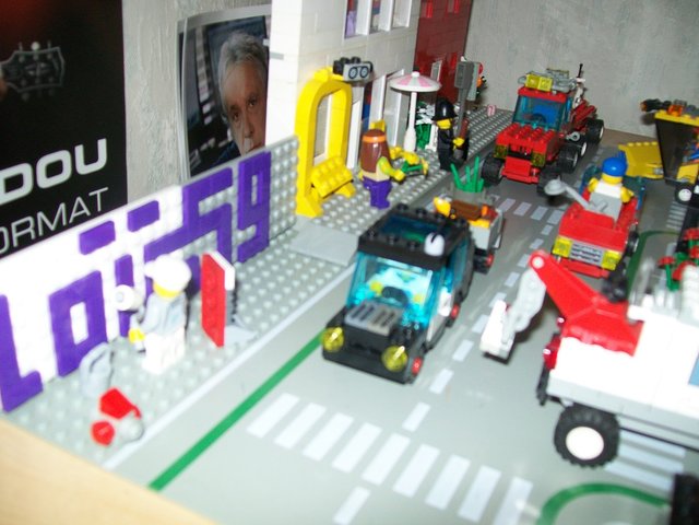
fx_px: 727
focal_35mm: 36
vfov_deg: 39.7
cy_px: 262
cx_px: 350
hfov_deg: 51.4
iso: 64
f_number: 2.7
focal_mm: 6
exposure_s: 1/60
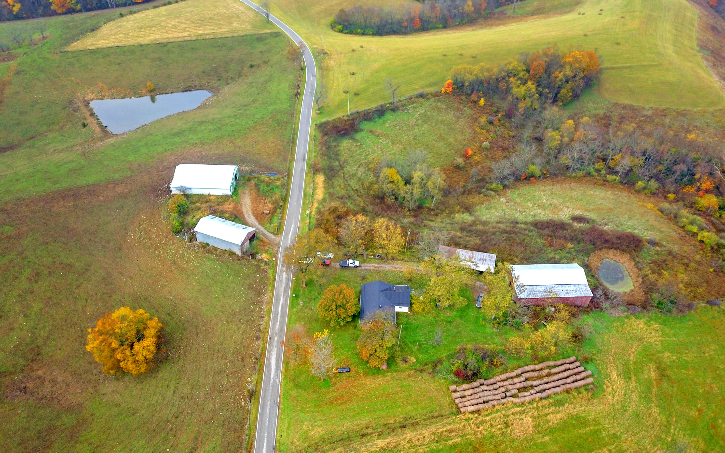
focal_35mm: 28
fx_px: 553
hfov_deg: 66.5
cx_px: 362
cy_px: 274
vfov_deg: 44.3
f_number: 2.2
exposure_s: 1/300
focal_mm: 4.73
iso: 100
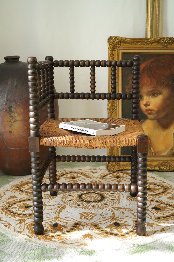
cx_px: 87
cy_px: 131
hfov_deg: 25.5
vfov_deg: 37.5
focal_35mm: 53
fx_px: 384
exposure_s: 1/30
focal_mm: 35
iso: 800
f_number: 5.6
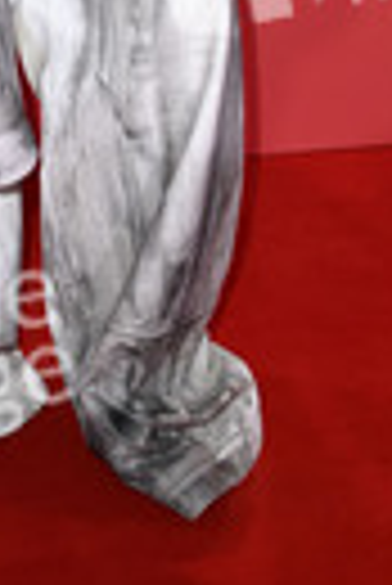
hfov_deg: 9.9
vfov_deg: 13.9
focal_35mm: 138
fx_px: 2248
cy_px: -297
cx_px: -27
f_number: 5.6
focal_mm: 45
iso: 1000
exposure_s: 1/250
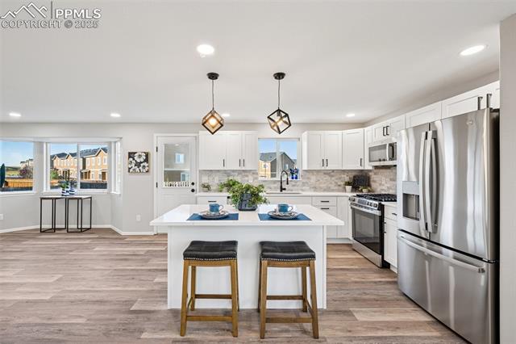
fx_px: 215
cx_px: 258
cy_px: 172
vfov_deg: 77.3
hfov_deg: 100.4
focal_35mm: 15
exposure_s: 1/6
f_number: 11
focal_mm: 15
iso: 100
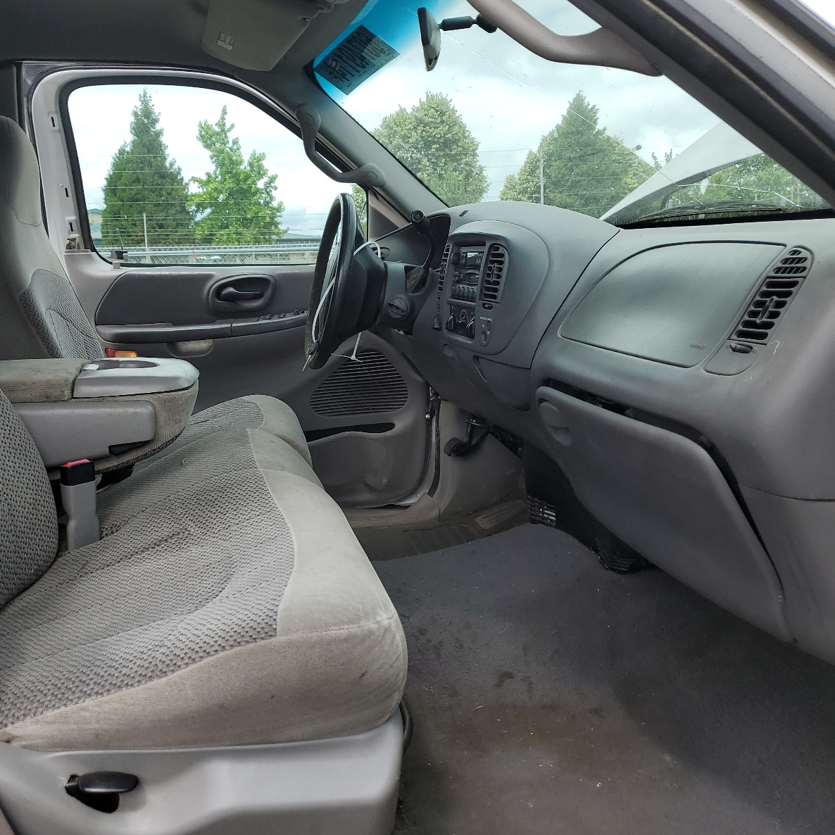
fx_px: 846
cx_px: 314
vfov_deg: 52.5
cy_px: 418
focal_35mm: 31
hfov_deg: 52.0
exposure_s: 1/1250
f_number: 1.5
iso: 50
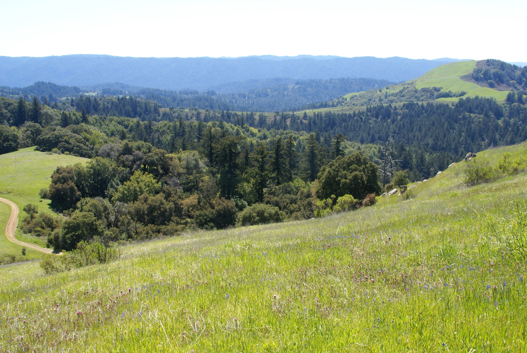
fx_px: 528
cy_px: 176
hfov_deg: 53.1
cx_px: 264
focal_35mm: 36
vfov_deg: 37.0
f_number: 9
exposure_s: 1/80
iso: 100
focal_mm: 24
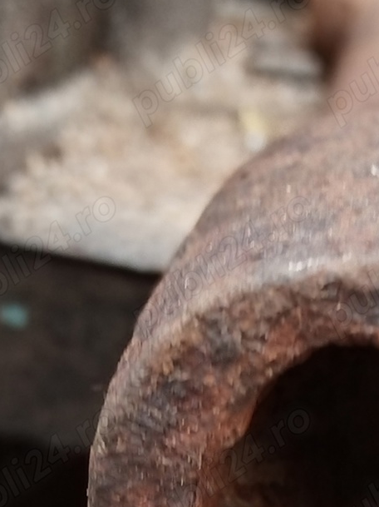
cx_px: 317
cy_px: 520
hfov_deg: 14.3
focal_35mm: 103
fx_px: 1505
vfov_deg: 18.5
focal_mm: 4.95
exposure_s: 1/25
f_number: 1.9
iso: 1679
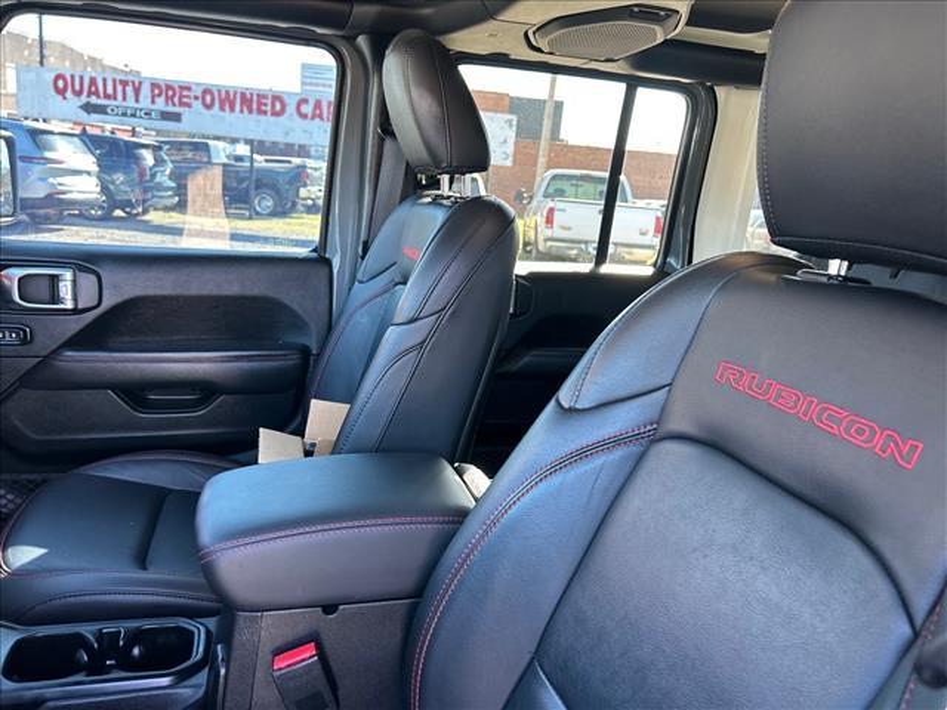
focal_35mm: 26
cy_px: 355
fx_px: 711
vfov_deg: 53.1
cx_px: 474
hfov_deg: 67.3
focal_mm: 5.7
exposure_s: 1/121
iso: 125
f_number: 1.5
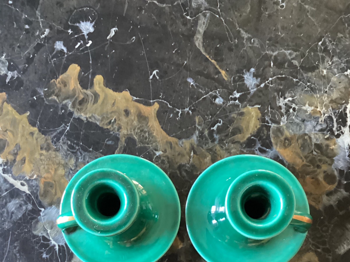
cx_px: 176
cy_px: 221
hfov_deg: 44.8
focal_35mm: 42
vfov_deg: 33.1
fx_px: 425
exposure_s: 1/30
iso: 640
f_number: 2.4
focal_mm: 3.3
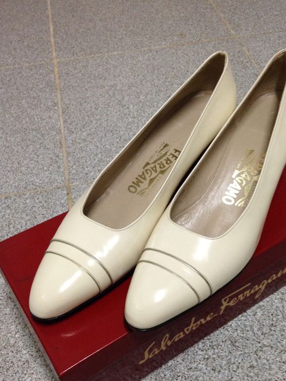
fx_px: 484
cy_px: 221
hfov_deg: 32.8
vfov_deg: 42.8
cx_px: 166
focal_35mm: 44
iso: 250
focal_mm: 4.28
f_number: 2.4
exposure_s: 1/20
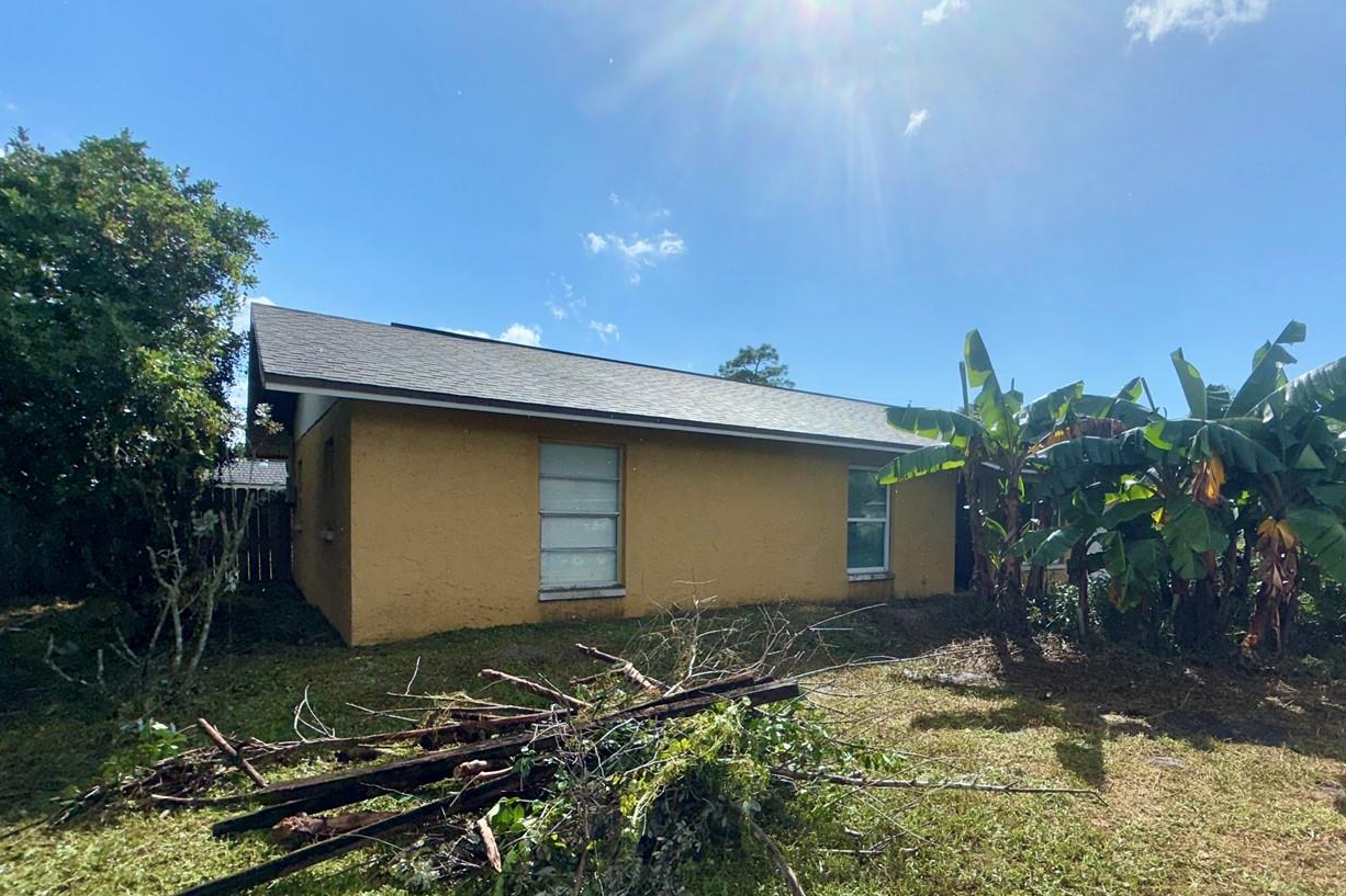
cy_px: 535
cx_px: 825
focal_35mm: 19
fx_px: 710
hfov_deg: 85.5
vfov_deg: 64.0
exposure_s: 1/2165
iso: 16
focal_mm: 2.22
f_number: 2.2
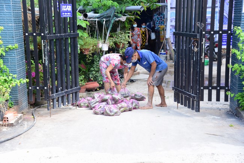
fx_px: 420
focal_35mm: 62
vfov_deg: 21.9
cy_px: 82
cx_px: 122
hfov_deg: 32.4
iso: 200
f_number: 6.3
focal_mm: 62
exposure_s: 1/100
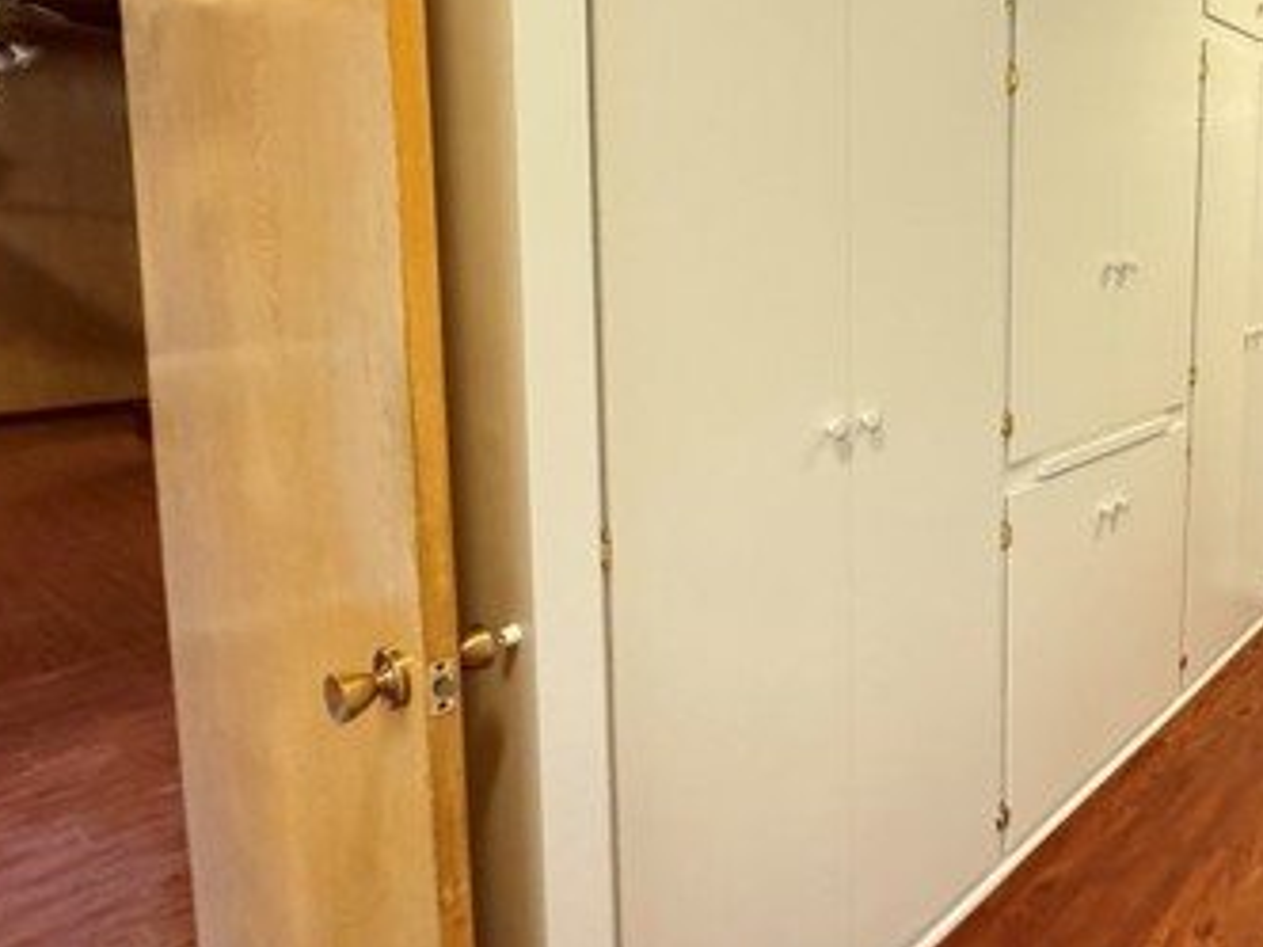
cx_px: 981
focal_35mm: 27
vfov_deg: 50.5
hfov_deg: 60.8
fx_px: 985
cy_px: 323
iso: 1600
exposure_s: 1/30
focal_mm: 2.22
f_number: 2.2
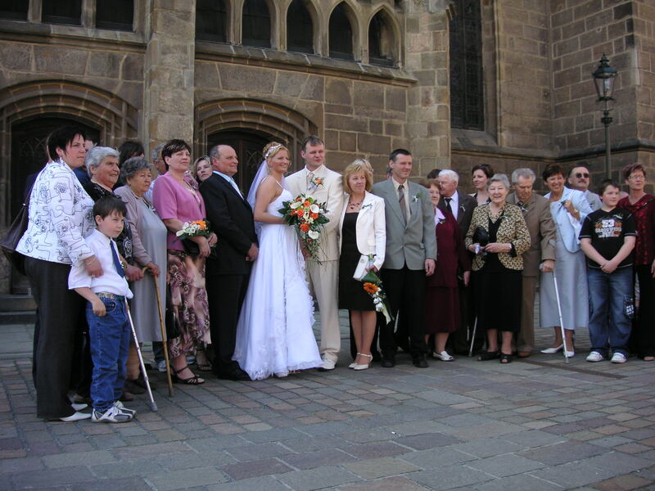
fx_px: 700
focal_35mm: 37
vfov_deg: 38.7
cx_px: 328
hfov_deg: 50.1
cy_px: 246
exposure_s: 1/250
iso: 50
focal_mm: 6.1
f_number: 2.8
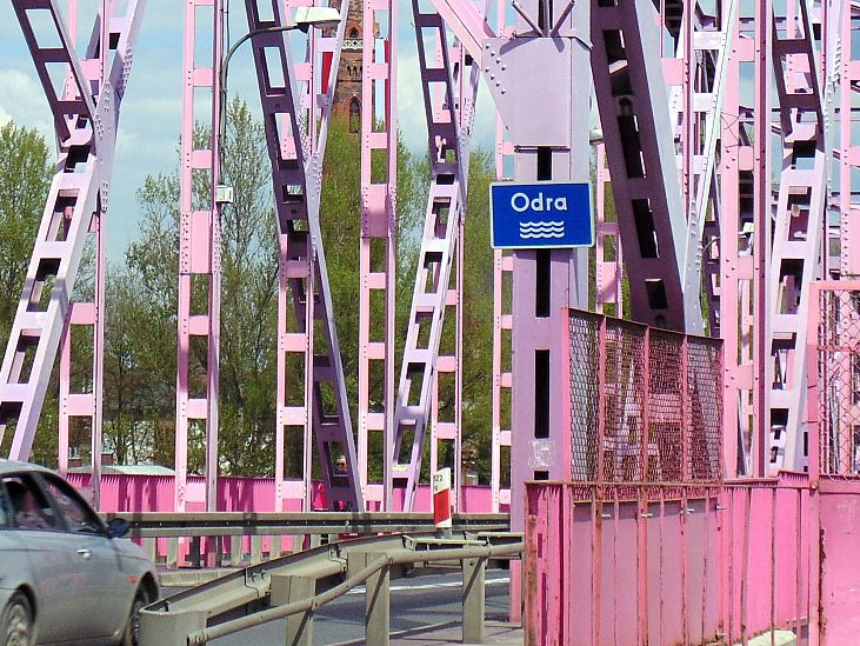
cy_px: 175
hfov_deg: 12.2
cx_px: 401
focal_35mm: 162
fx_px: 4027
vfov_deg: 9.2
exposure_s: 1/125
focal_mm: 14.1
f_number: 13.5
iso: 80
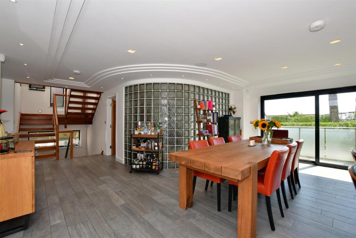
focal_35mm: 15
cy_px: 119
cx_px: 178
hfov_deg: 100.4
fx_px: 148
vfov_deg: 77.3
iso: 320
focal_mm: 10
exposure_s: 1/250
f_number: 8
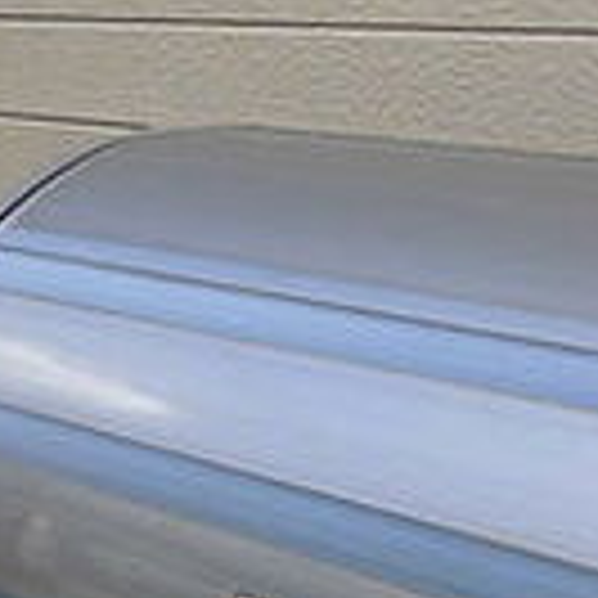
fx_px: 2033
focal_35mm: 104
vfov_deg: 16.7
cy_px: 238
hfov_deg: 14.6
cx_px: -499
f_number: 3.5
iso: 100
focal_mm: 4.6
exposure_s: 1/200
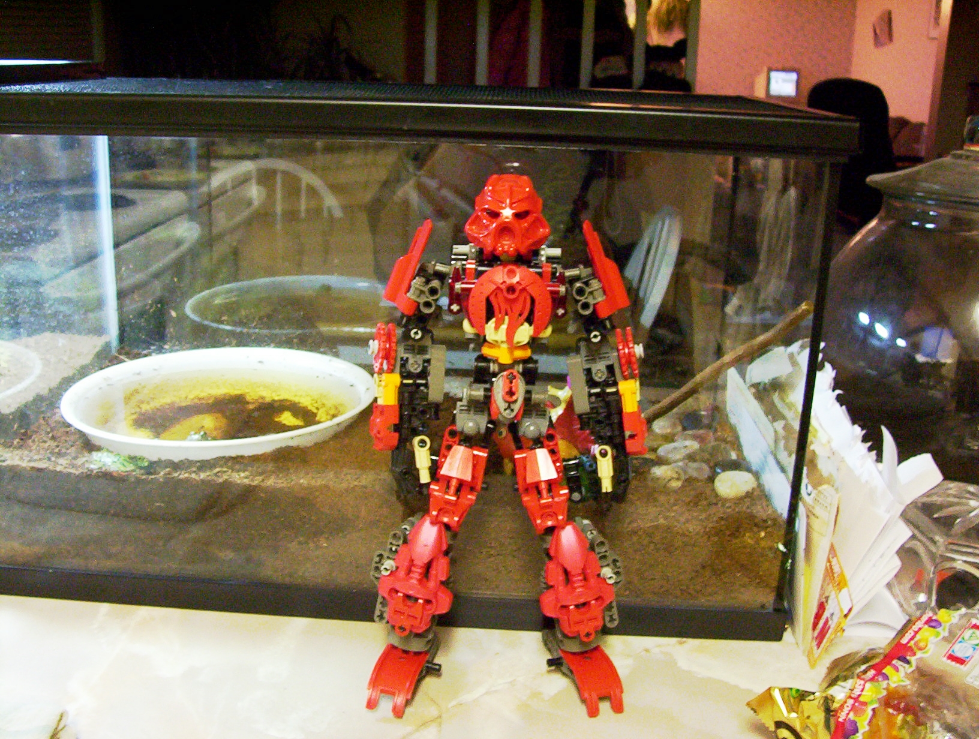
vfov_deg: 33.7
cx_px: 490
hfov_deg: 43.8
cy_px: 370
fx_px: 1219
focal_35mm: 43
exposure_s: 1/8
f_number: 2.73
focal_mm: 5.77
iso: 200
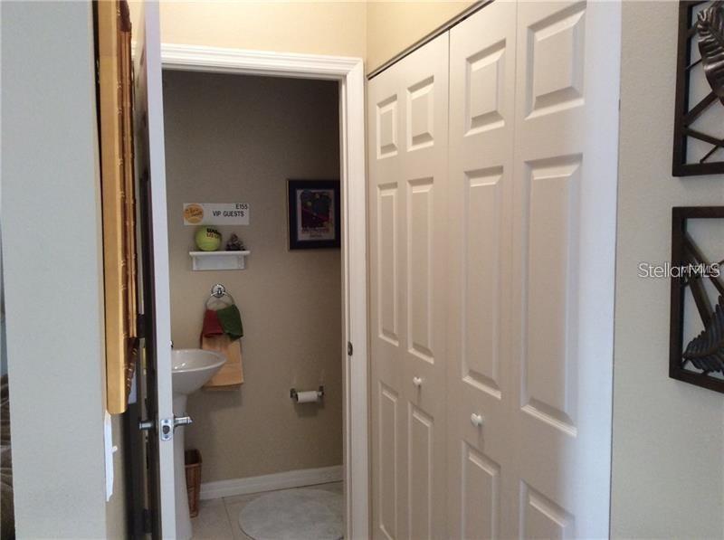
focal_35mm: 32
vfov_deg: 44.0
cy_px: 270
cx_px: 362
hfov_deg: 56.9
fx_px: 668
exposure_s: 1/24
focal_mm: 3.3
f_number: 2.4
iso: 100
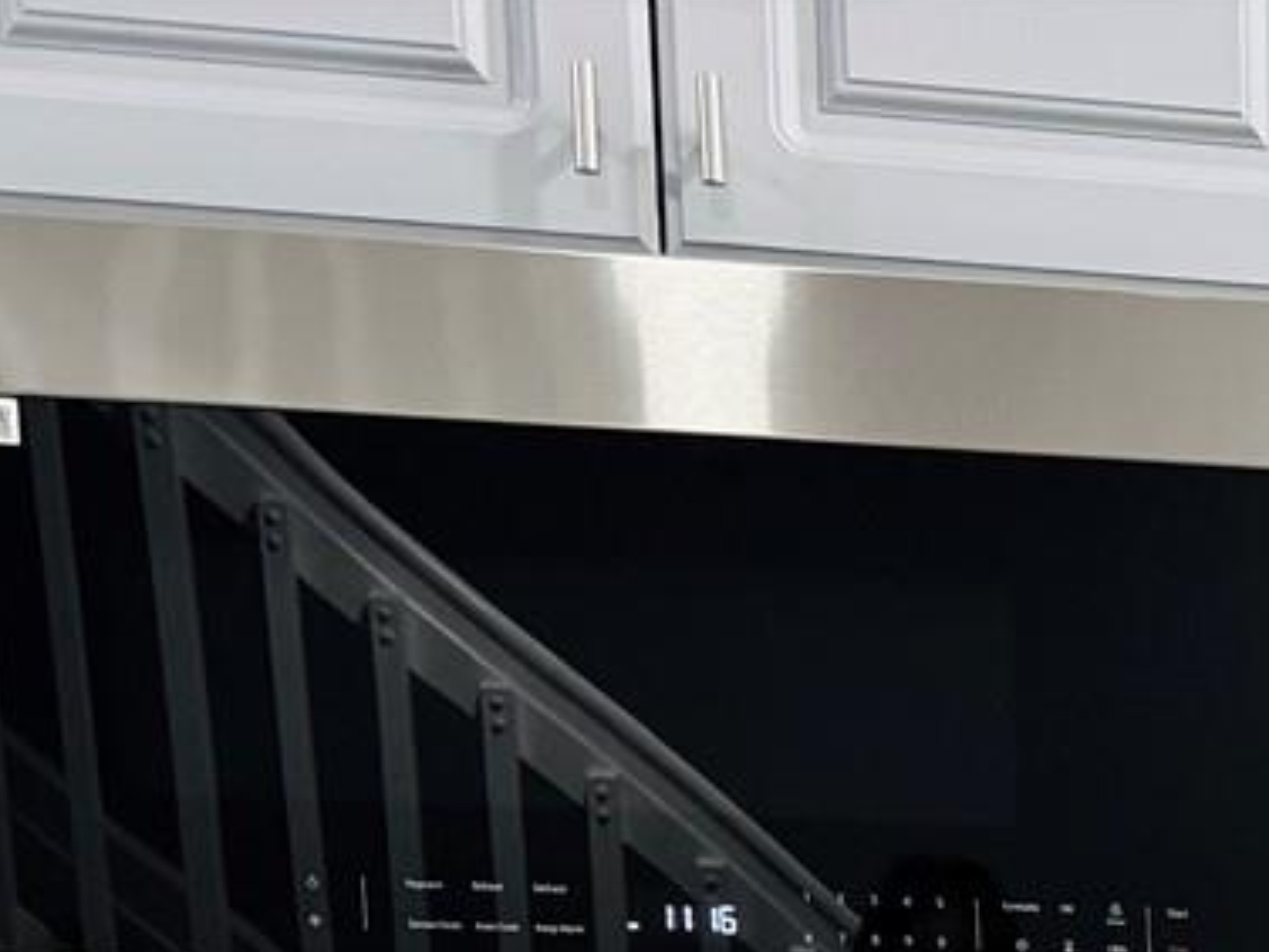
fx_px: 3739
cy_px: 2015
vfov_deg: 12.4
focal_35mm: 102
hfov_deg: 17.1
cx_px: 1988
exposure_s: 1/60
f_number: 1.78
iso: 200
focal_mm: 6.76
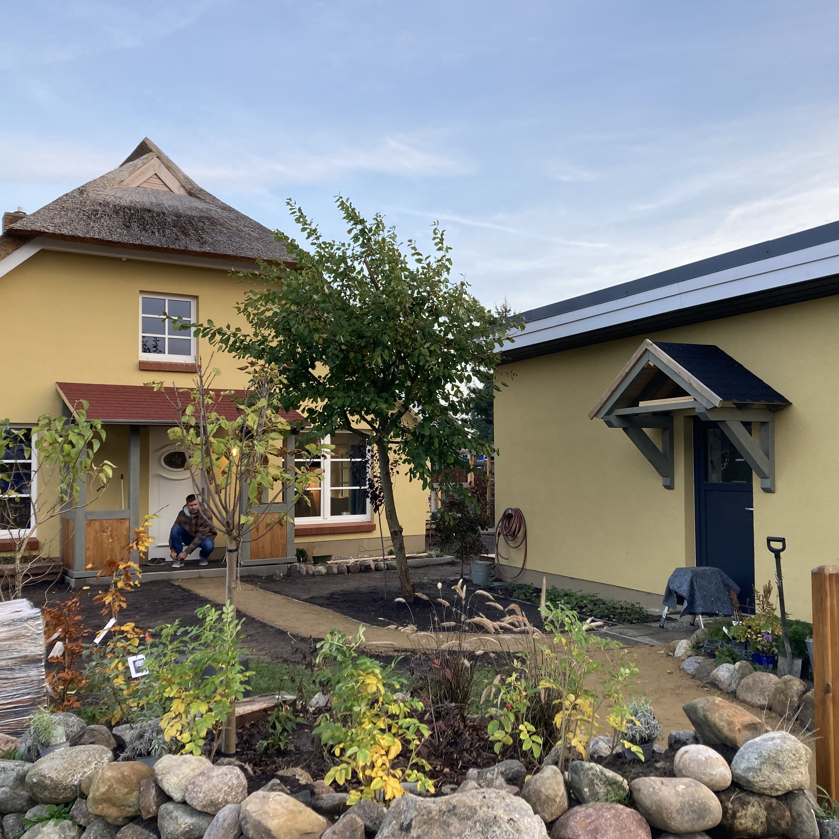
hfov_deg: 48.3
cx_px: 489
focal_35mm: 34
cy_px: 425
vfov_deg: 48.4
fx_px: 932
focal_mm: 3.99
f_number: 1.8
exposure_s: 1/122
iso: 25
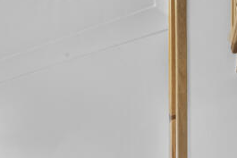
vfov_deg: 18.8
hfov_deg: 31.2
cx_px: -45
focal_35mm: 54
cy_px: 291
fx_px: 356
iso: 200
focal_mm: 14
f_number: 16
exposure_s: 1/1.25
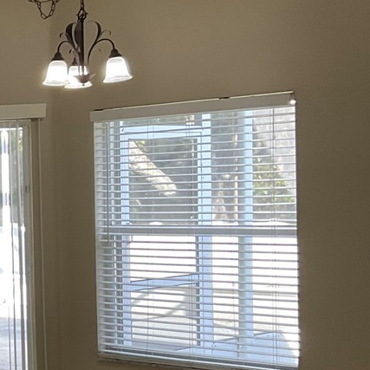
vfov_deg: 18.0
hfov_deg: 16.0
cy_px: 253
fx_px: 1161
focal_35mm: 96
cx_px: -242
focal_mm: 3
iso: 50
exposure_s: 1/120
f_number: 1.8
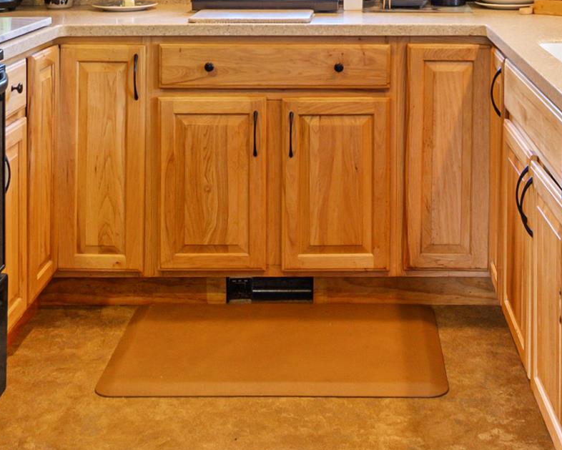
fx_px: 915
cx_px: 184
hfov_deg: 33.8
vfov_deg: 24.5
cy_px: -115
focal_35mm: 55
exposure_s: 1/2
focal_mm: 10
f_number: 8
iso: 100
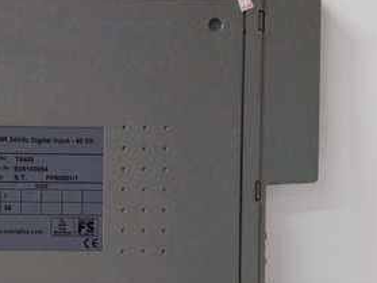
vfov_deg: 25.1
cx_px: 31
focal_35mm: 58
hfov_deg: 31.5
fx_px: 631
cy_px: 192
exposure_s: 1/33
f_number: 2
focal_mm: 3.79
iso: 655
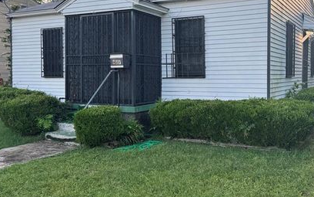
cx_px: 219
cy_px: 82
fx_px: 317
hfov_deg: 51.4
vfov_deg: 34.4
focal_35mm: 37
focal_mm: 6.76
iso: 80
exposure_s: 1/671
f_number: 1.78
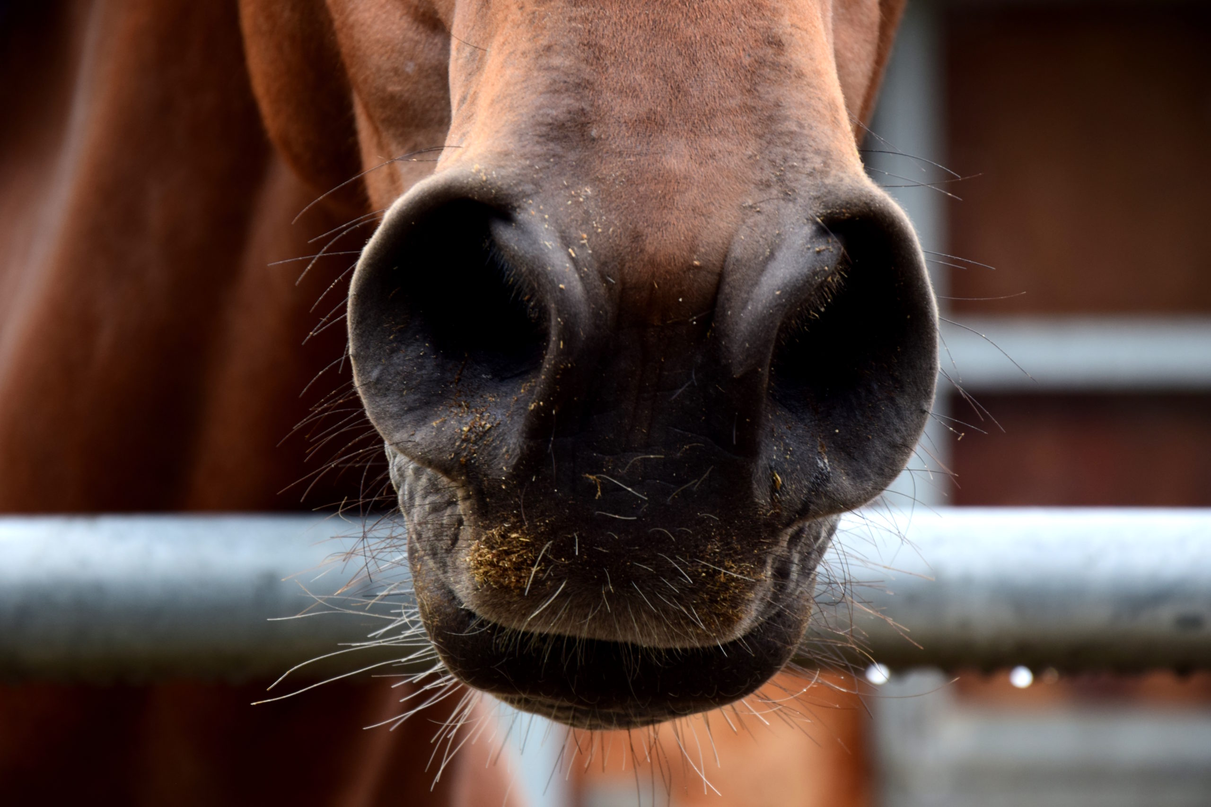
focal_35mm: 158
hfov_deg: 13.0
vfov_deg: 8.7
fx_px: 5298
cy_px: 404
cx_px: 606
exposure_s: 1/50
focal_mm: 105
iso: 400
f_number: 7.1
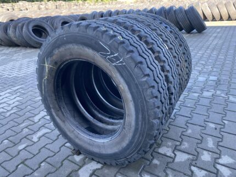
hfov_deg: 67.3
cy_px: 88
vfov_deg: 53.1
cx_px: 118
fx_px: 177
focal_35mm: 26
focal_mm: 4.25
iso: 64
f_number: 1.8
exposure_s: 1/121
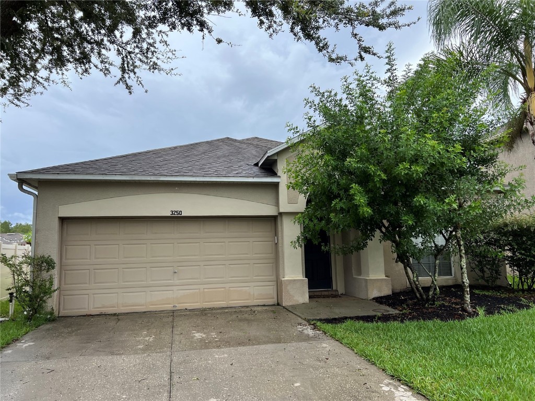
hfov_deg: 67.3
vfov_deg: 53.1
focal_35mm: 26
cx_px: 268
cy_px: 200
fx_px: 402
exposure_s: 1/1135
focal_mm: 5.7
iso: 50
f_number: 1.5
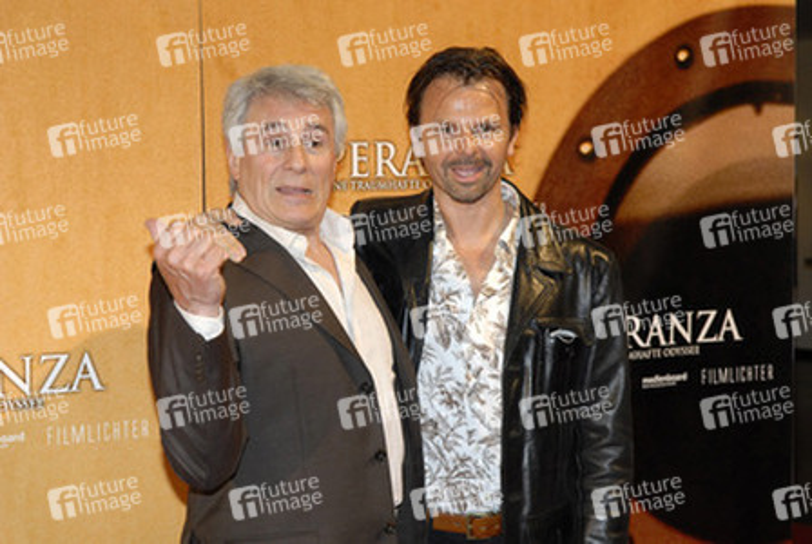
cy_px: 272
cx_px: 406
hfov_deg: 24.6
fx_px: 1863
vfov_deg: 16.6
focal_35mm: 82
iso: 800
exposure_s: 1/100
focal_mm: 55
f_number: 5.6
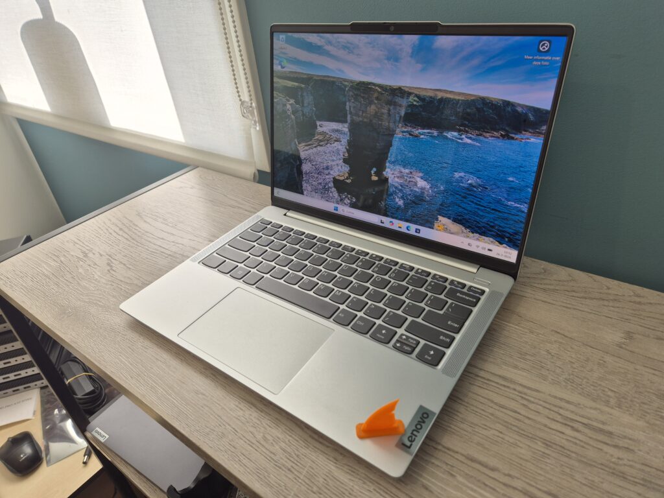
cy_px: 249
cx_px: 332
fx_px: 441
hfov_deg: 73.9
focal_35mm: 23
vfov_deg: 58.9
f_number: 1.8
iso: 25
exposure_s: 1/165
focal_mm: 5.4
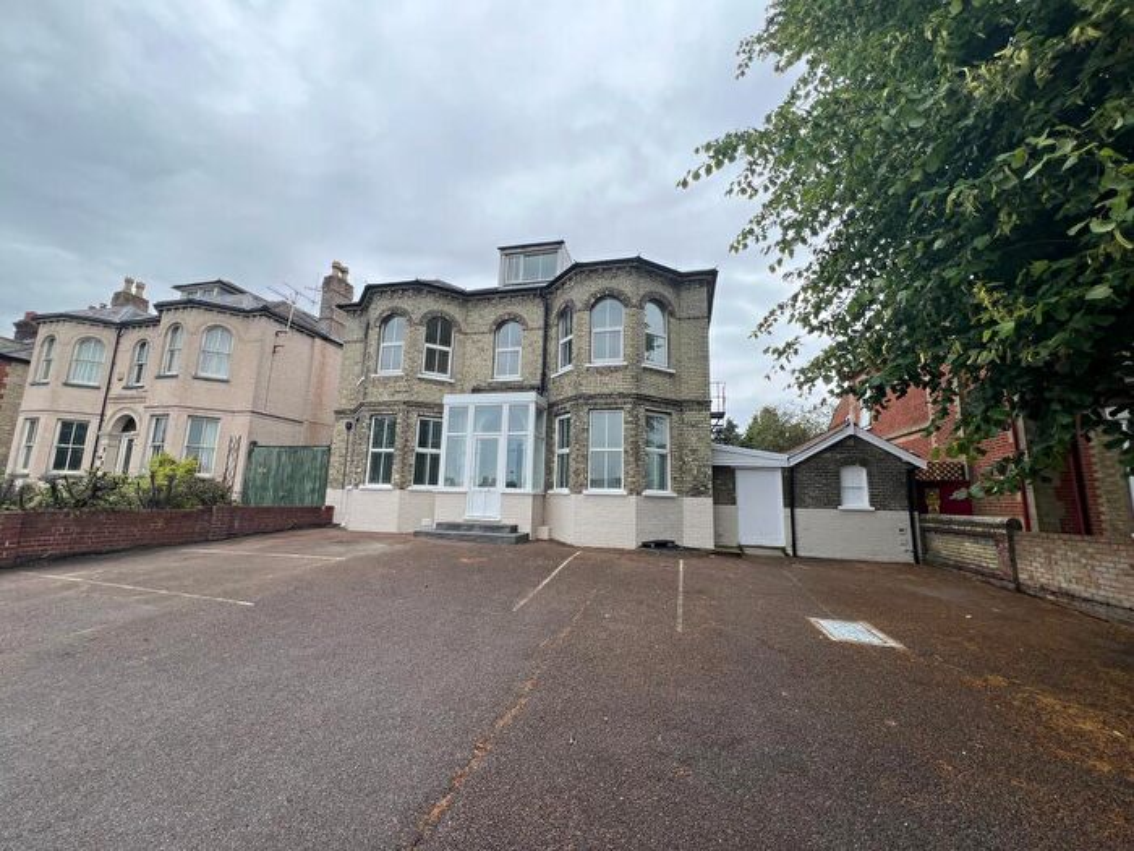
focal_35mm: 13
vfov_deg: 89.9
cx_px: 567
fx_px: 426
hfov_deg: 106.2
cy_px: 426
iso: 32
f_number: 1.8
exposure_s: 1/690
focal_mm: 1.57
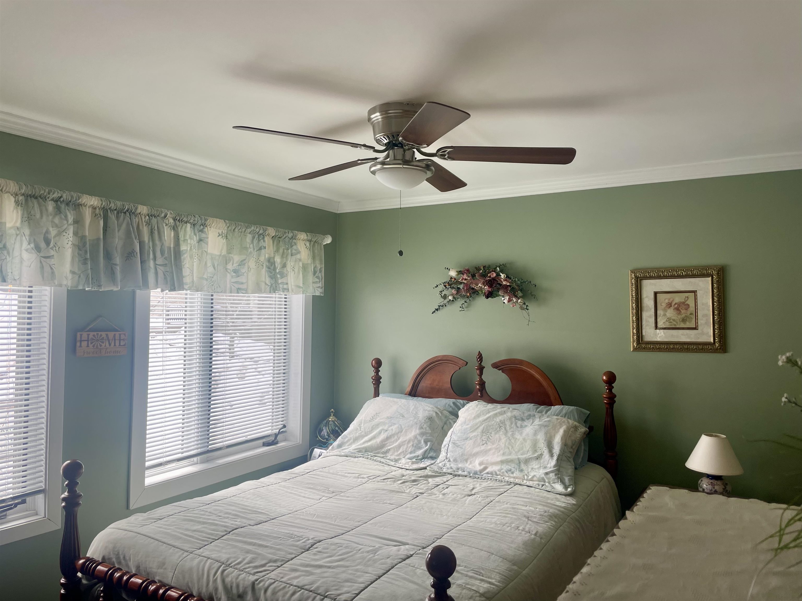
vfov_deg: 53.1
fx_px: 602
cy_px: 300
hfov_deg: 67.3
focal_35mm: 26
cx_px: 401
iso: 32
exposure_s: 1/270
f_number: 1.6
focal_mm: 4.2
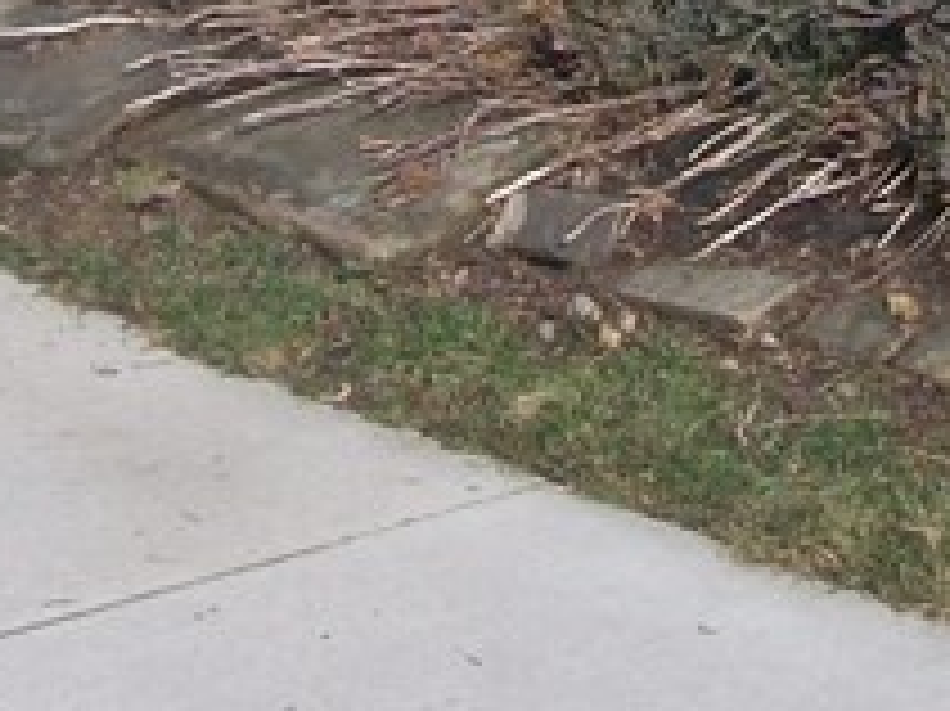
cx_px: 626
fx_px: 4663
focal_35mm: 170
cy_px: -873
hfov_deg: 11.6
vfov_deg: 8.2
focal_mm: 6.3
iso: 80
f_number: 5.6
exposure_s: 1/320
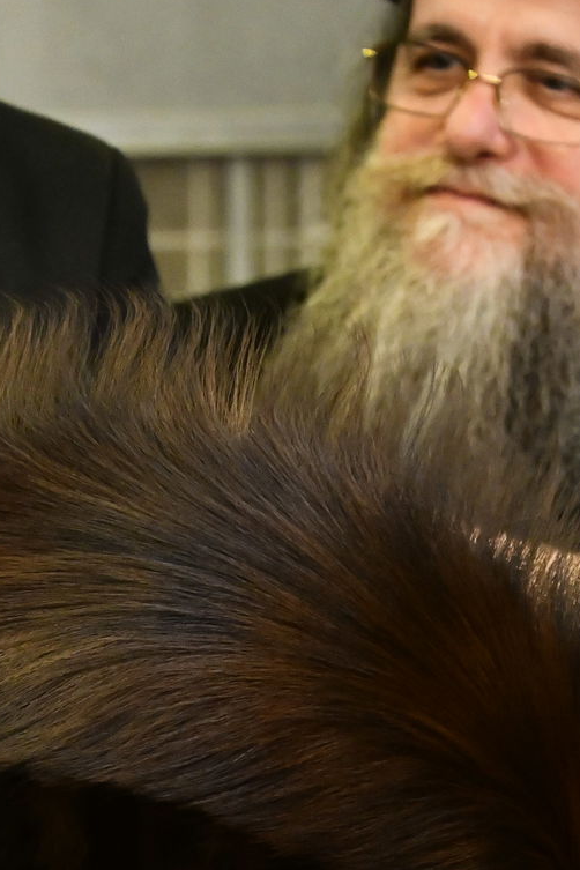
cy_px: 1114
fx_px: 6065
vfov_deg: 8.1
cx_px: 75
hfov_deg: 5.5
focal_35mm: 251
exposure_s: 1/160
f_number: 5.6
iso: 2000
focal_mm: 90
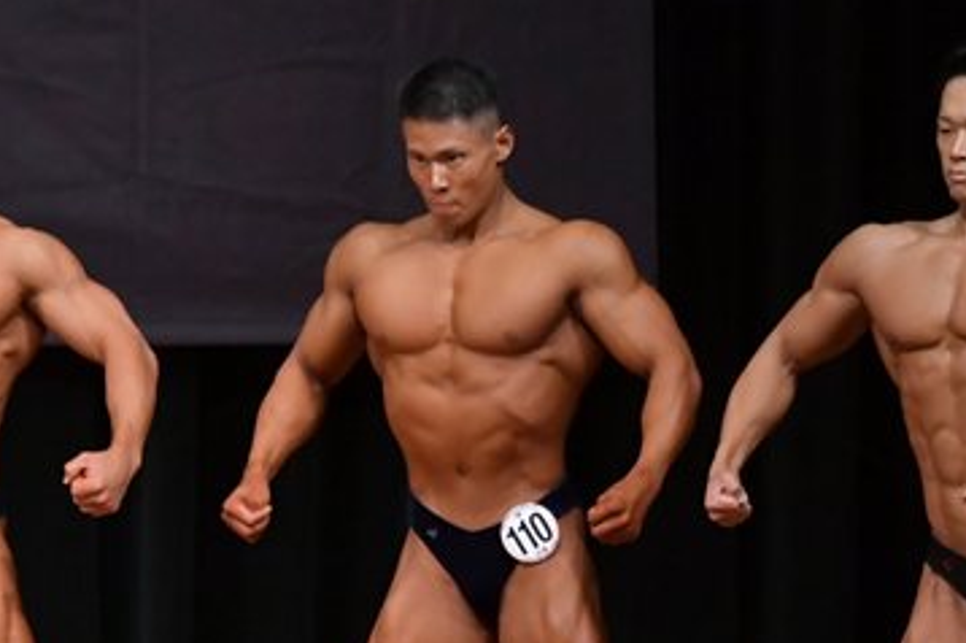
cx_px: 463
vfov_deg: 2.6
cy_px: 597
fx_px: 13940
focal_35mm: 520
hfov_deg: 4.0
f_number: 5.6
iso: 5000
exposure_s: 1/400
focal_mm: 160
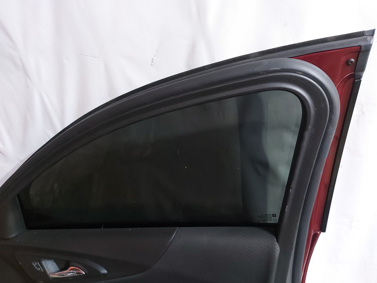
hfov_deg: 71.6
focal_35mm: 24
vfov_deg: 56.8
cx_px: 188
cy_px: 142
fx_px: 261
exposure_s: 1/20
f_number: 1.8
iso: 400
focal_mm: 5.23
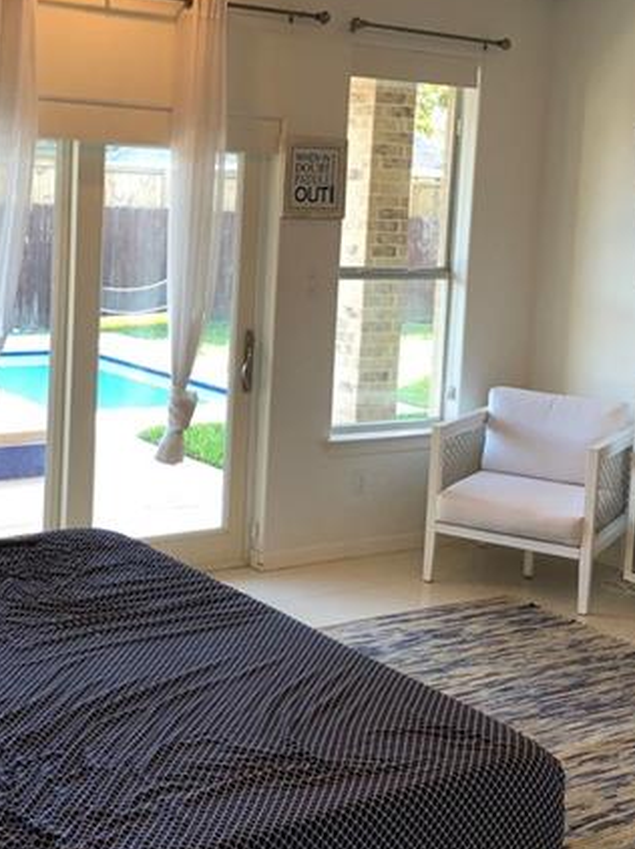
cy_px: 324
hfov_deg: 28.2
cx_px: 183
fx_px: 1249
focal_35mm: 51
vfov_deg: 37.3
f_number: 1.8
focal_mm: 3.99
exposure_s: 1/30
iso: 25
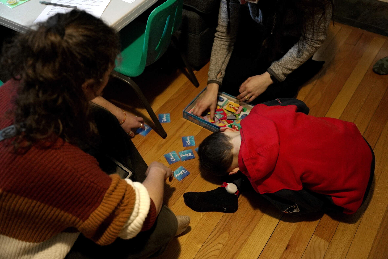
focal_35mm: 37
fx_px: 399
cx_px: 194
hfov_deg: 51.9
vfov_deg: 36.0
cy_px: 130
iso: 2500
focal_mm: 37
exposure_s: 1/60
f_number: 2.8
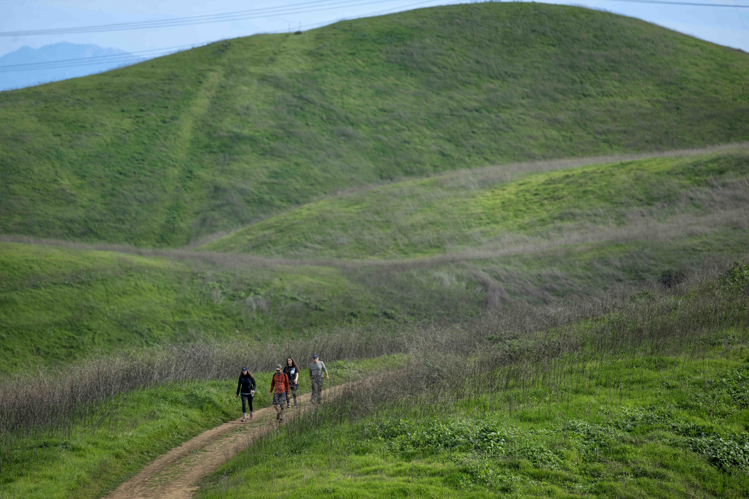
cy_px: 250
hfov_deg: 7.1
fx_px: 6033
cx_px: 374
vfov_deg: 4.7
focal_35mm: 290
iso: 64
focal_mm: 290
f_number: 5.3
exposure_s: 1/400
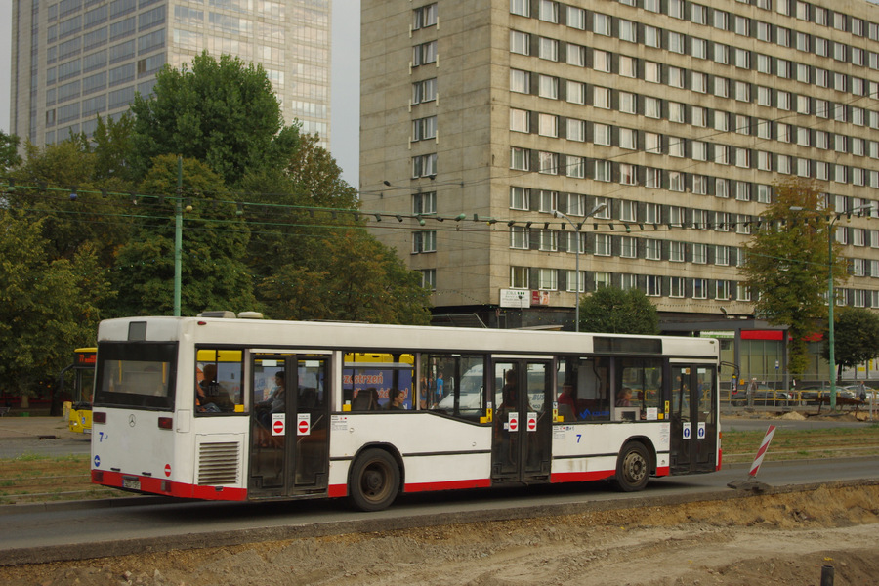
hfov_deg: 35.1
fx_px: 1392
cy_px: 293
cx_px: 440
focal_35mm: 57
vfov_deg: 23.8
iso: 200
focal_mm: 37.5
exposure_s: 1/640
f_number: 5.6
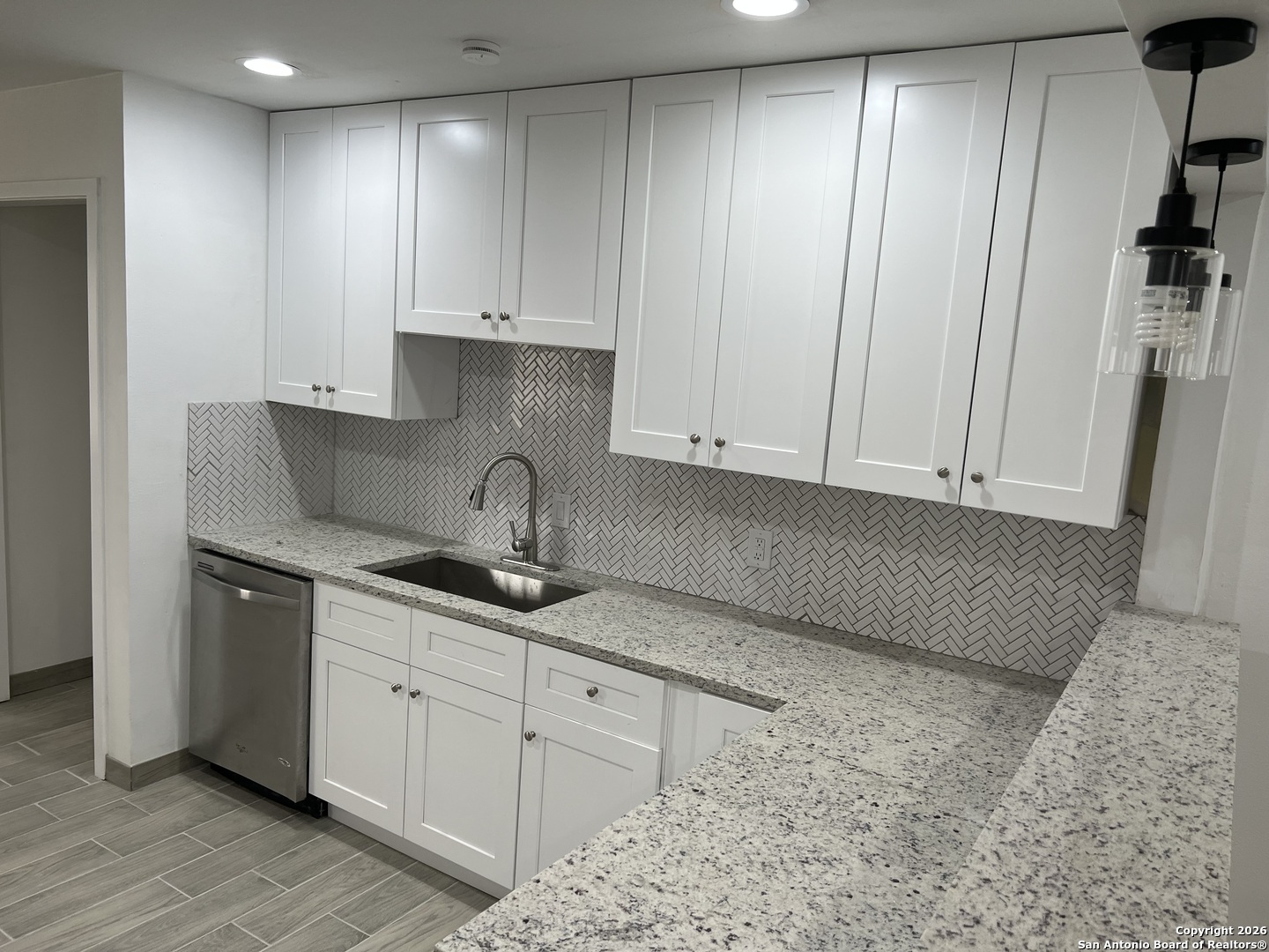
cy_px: 476
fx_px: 953
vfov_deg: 53.1
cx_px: 634
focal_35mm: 26
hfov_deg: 67.3
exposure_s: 1/120
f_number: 1.5
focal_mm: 5.7
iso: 50
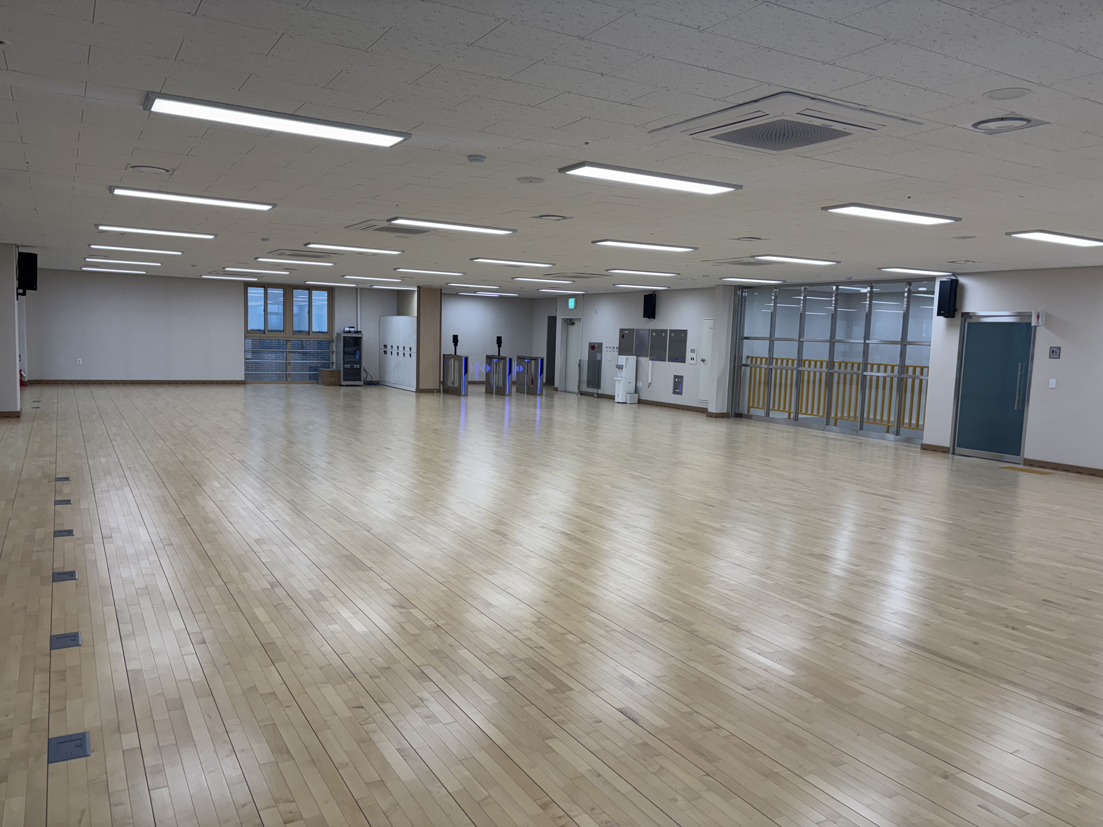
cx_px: 552
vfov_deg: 53.1
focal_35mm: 26
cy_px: 414
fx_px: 828
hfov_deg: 67.3
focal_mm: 5.96
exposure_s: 1/150
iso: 50
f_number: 1.6
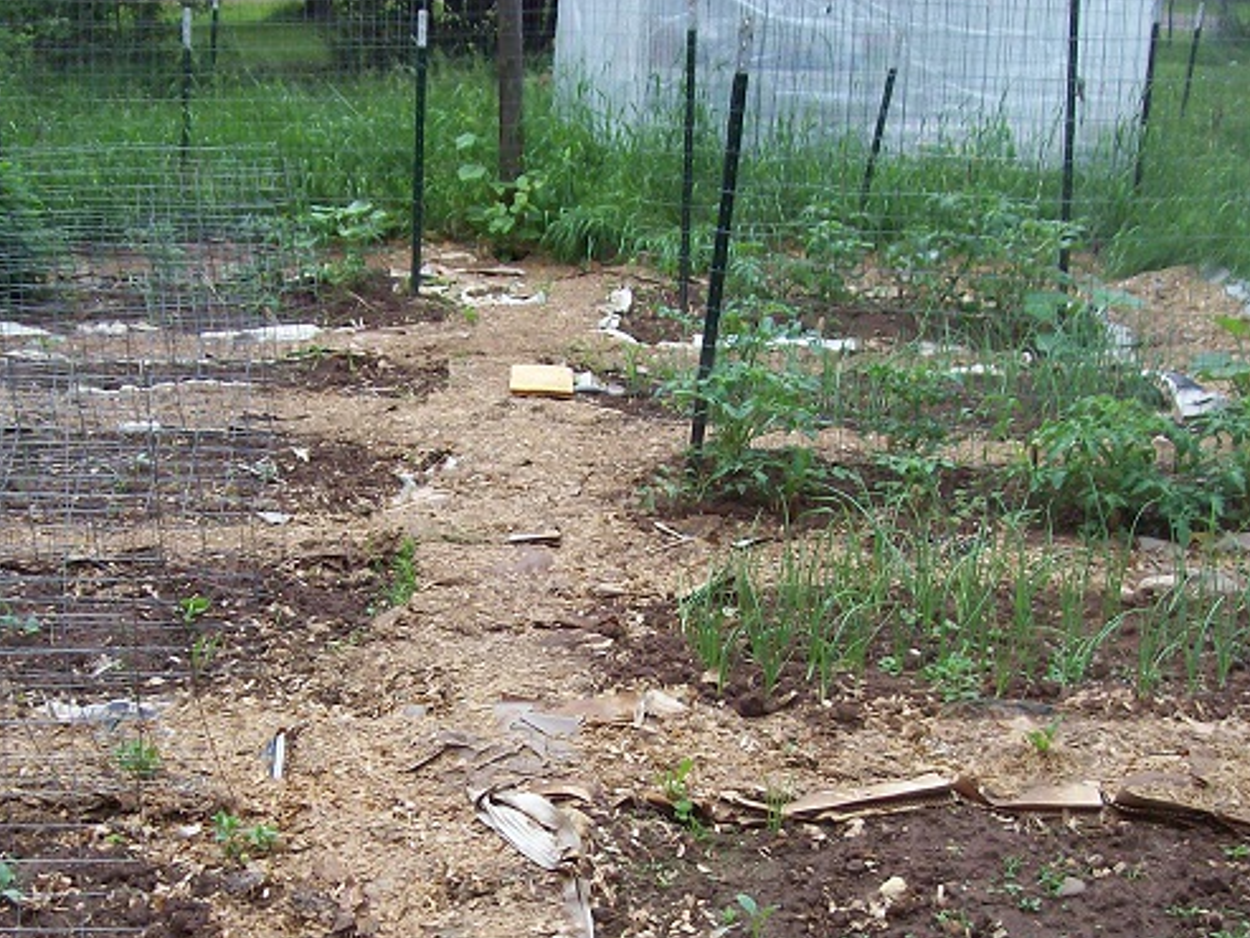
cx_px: 469
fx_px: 1878
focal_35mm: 52
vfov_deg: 27.8
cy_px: 672
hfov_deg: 36.6
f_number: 2.7
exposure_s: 1/219
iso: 80
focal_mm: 6
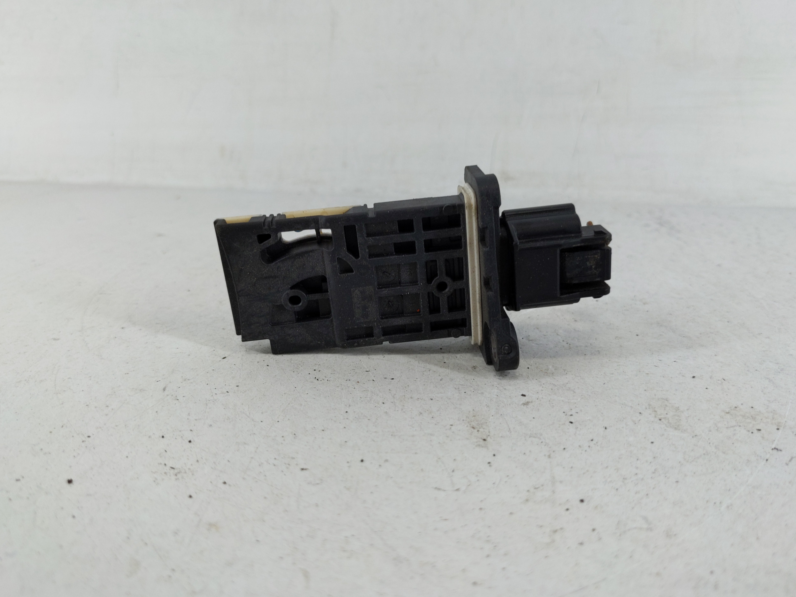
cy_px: 304
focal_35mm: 26
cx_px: 408
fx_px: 598
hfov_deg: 67.3
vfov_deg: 53.1
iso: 55
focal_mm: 4.38
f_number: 1.73
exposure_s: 1/110
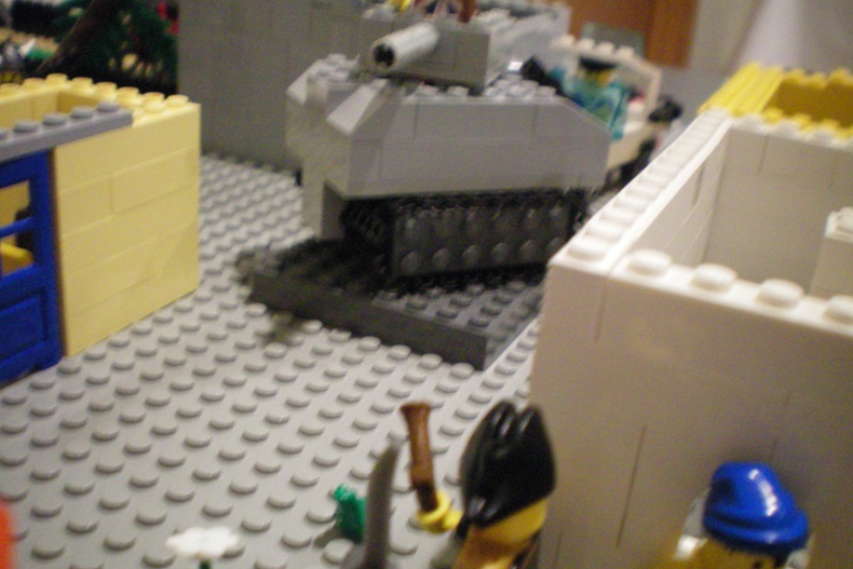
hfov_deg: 48.4
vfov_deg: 33.4
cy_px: 311
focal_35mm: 40
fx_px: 948
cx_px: 431
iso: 400
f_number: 3.1
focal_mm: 6.3
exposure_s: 1/13
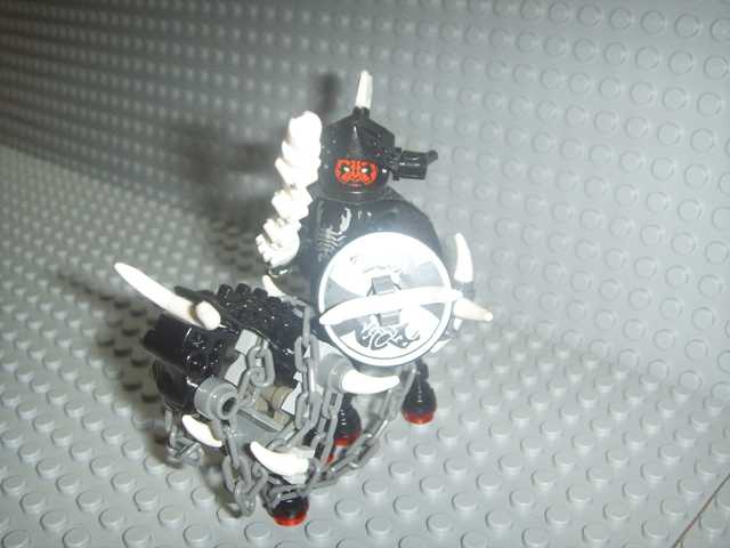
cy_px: 274
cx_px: 365
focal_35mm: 39
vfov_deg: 36.8
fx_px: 822
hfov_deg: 47.9
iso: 100
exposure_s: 1/45
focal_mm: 6.6
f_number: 3.5
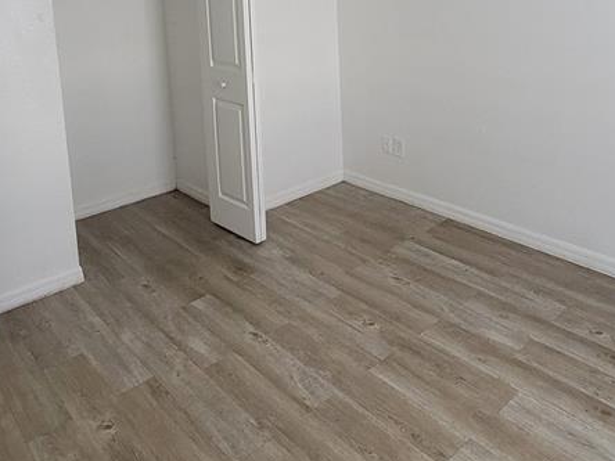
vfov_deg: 42.3
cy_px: 33
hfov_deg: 59.9
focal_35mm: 30
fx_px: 533
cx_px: 321
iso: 400
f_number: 2.2
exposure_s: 1/60
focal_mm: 2.2
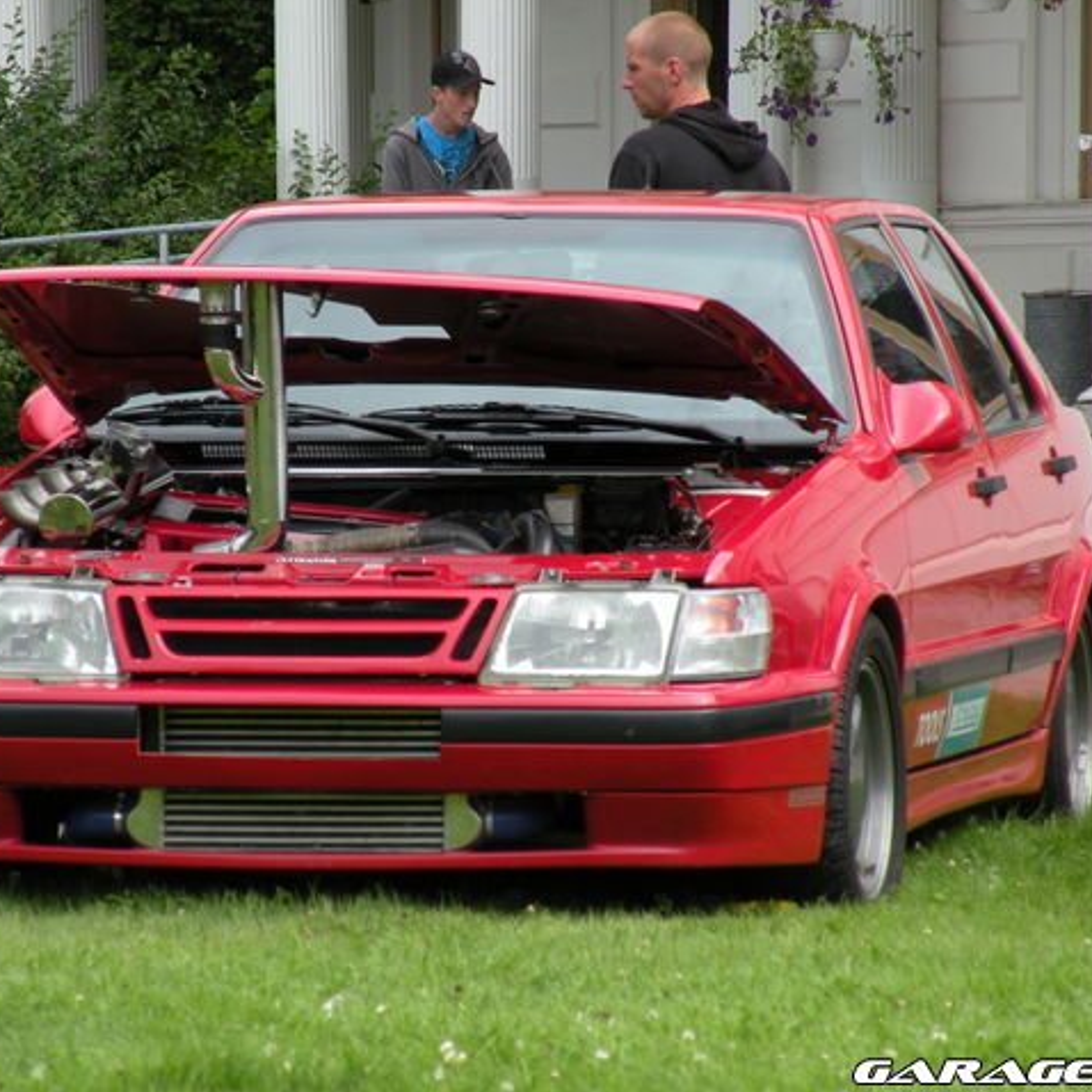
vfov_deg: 6.1
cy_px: 546
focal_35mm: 289
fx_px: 10315
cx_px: 514
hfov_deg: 6.1
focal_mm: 43.1
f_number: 5
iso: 64
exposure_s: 1/168
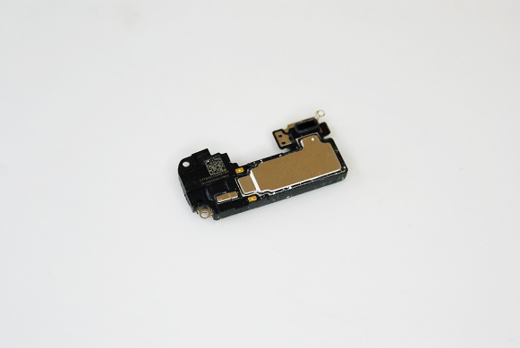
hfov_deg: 19.4
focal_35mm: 105
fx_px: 1519
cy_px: 174
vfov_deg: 13.1
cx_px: 260
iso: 1600
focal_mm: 70
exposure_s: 1/160
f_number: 5.6
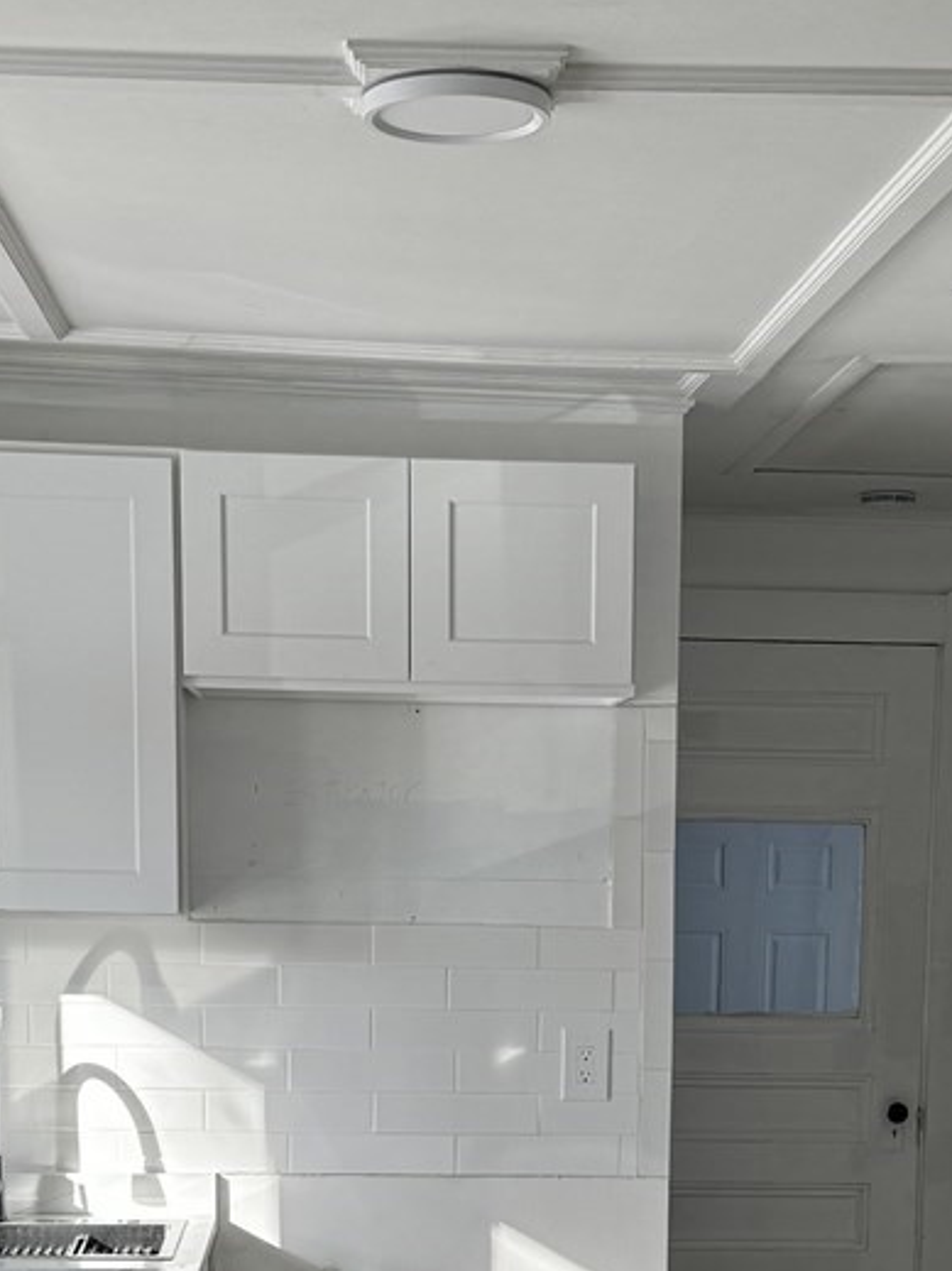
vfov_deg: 26.3
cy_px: 1200
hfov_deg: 20.7
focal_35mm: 71
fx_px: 2605
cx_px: 597
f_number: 1.78
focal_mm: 6.76
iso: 80
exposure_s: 1/209
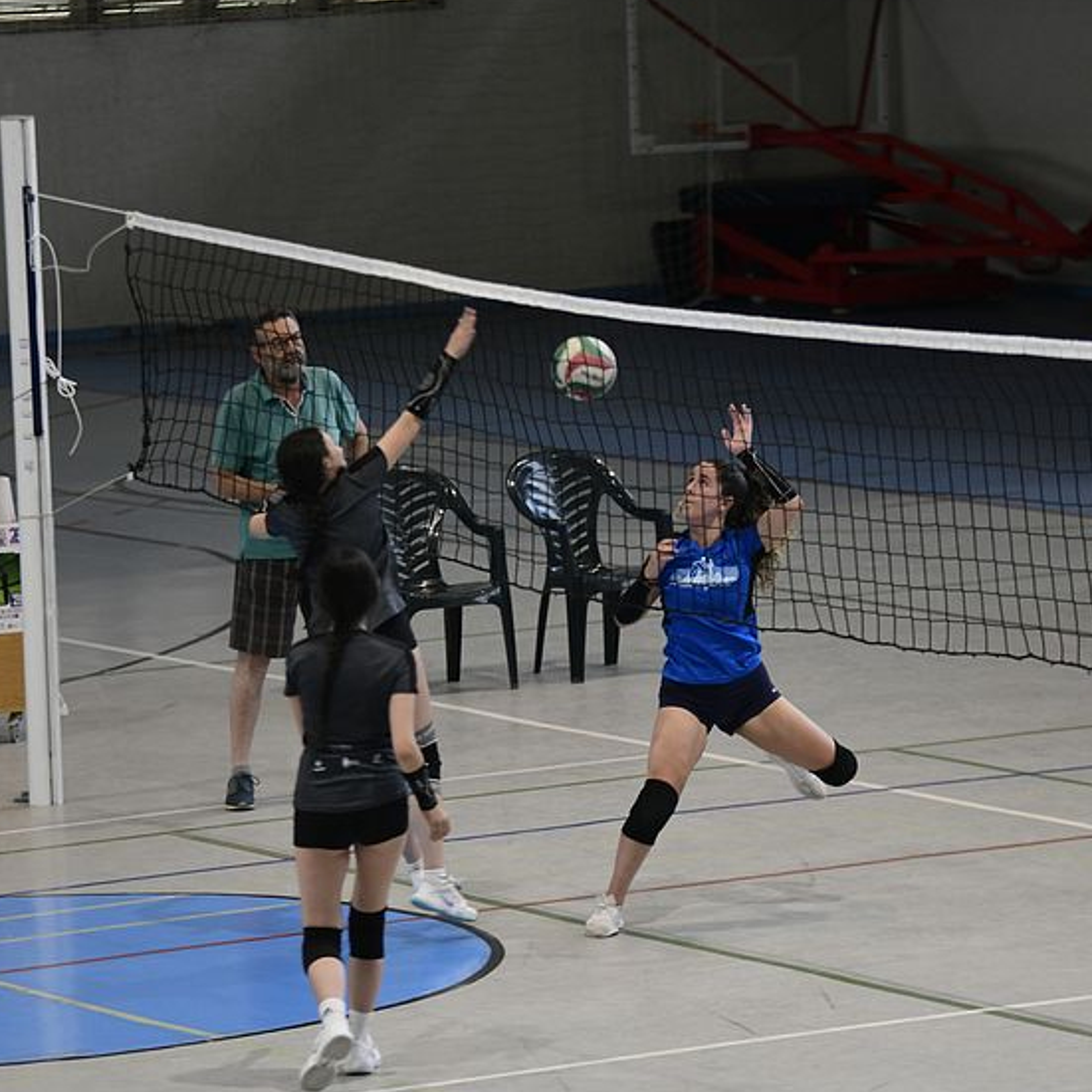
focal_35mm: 250
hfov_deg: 7.0
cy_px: 565
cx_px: 606
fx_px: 8923
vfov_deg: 7.0
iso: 2500
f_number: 2.8
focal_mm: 180
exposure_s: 1/320
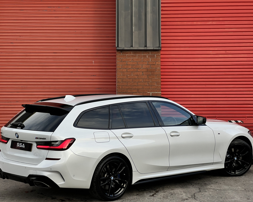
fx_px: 607
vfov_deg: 18.9
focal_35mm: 81
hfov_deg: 23.6
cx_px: 128
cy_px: 100
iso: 32
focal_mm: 9
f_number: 2.8
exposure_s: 1/320
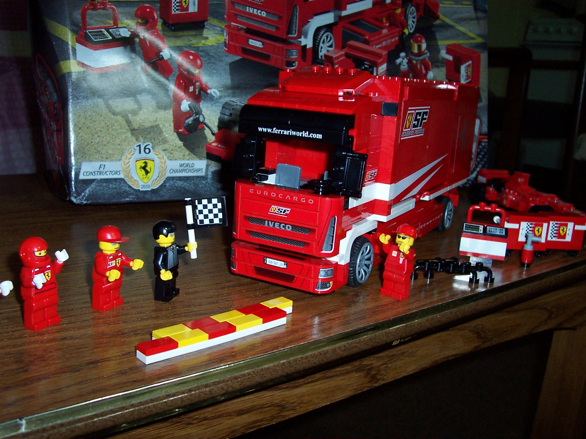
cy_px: 220
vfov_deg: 38.7
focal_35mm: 37
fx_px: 626
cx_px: 293
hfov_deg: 50.1
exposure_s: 1/60
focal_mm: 5.6
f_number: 2.8
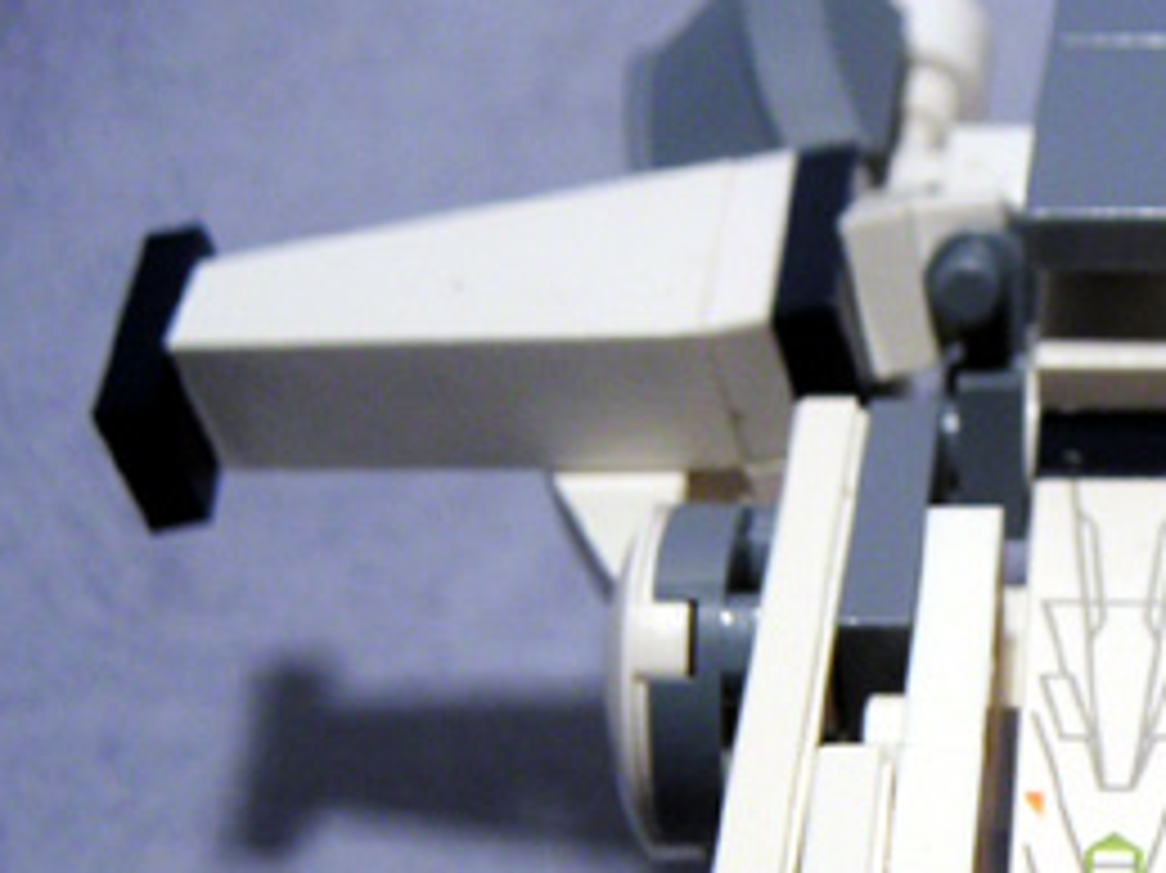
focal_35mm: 88
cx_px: 1094
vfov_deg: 16.6
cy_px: 742
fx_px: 2963
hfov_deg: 21.7
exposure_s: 1/45
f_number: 2.8
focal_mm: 6
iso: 50
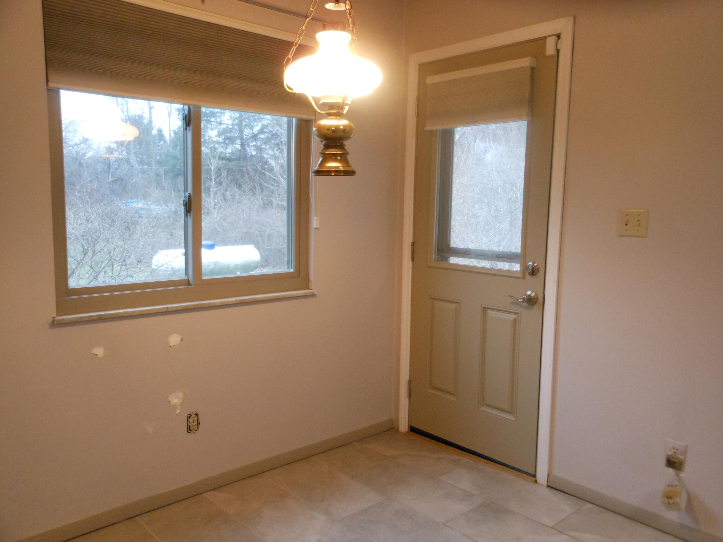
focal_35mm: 28
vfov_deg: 49.7
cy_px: 271
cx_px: 362
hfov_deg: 63.4
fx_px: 585
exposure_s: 1/30
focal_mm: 5
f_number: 3.7
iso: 400
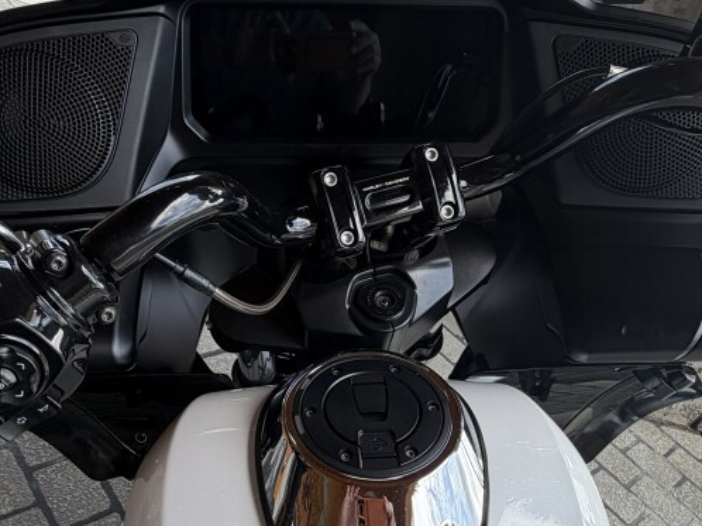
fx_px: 608
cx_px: 326
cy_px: 393
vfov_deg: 45.2
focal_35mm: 30
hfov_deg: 59.9
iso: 50
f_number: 2.2
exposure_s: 1/416
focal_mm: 2.22
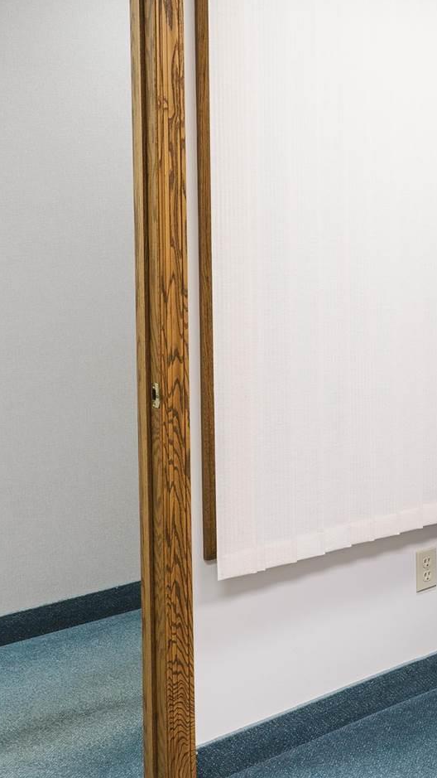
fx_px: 989
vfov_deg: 42.9
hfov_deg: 20.5
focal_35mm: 48
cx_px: 694
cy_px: 355
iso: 100
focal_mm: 14
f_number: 8
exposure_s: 1
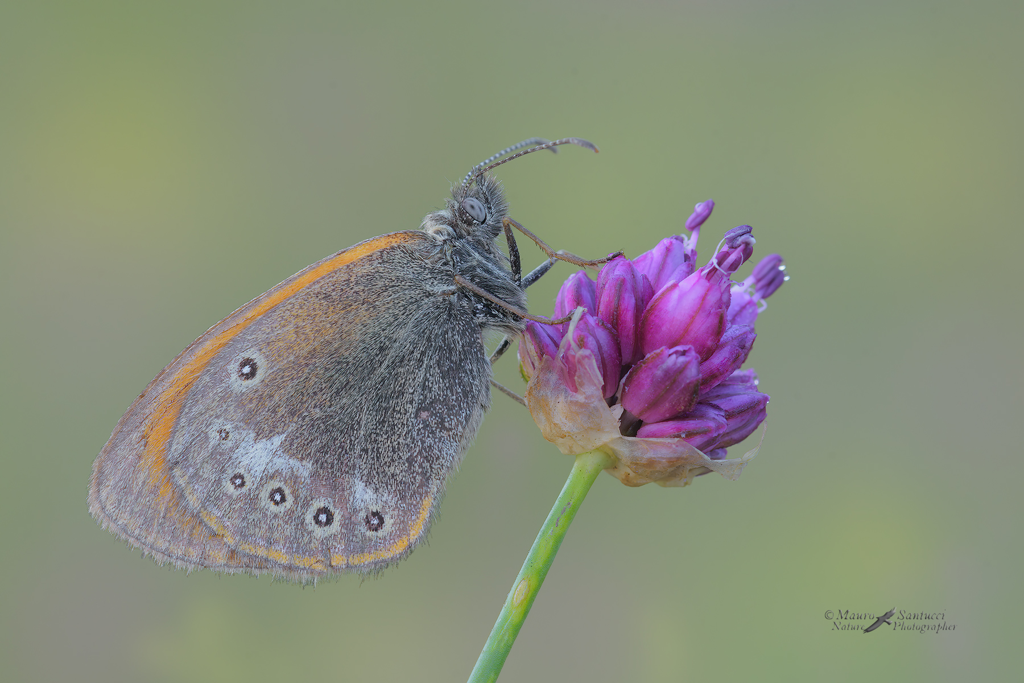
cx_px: 512
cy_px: 342
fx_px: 7679
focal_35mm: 270
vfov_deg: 5.1
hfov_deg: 7.6
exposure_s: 1/5
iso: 100
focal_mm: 180
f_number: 14
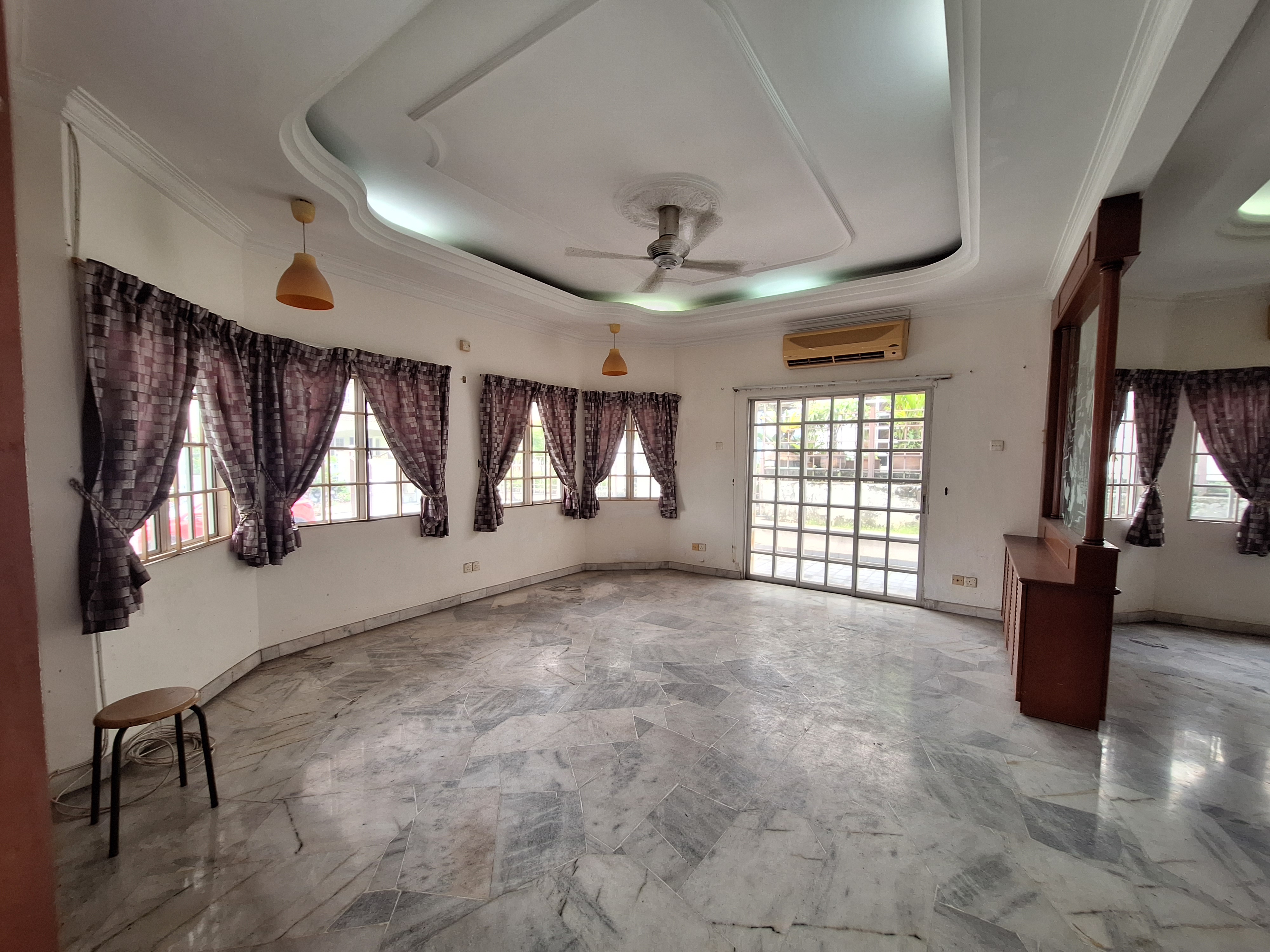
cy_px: 476
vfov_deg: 89.9
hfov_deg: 106.2
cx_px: 635
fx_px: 477
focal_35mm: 13
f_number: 2.2
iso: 80
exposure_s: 1/50
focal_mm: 1.74
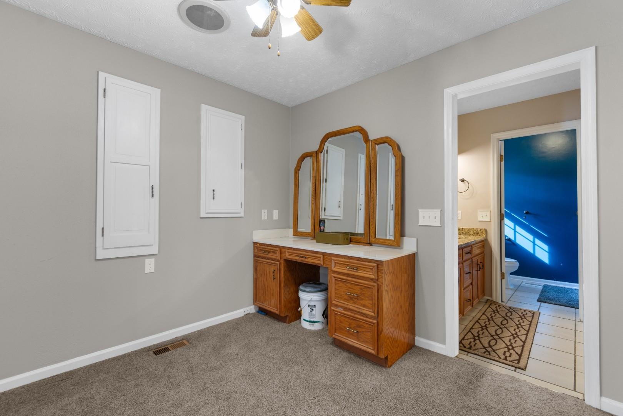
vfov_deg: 77.3
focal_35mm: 15
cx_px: 312
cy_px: 208
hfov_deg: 100.4
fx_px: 260
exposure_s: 1/4
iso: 100
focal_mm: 10
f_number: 4.5
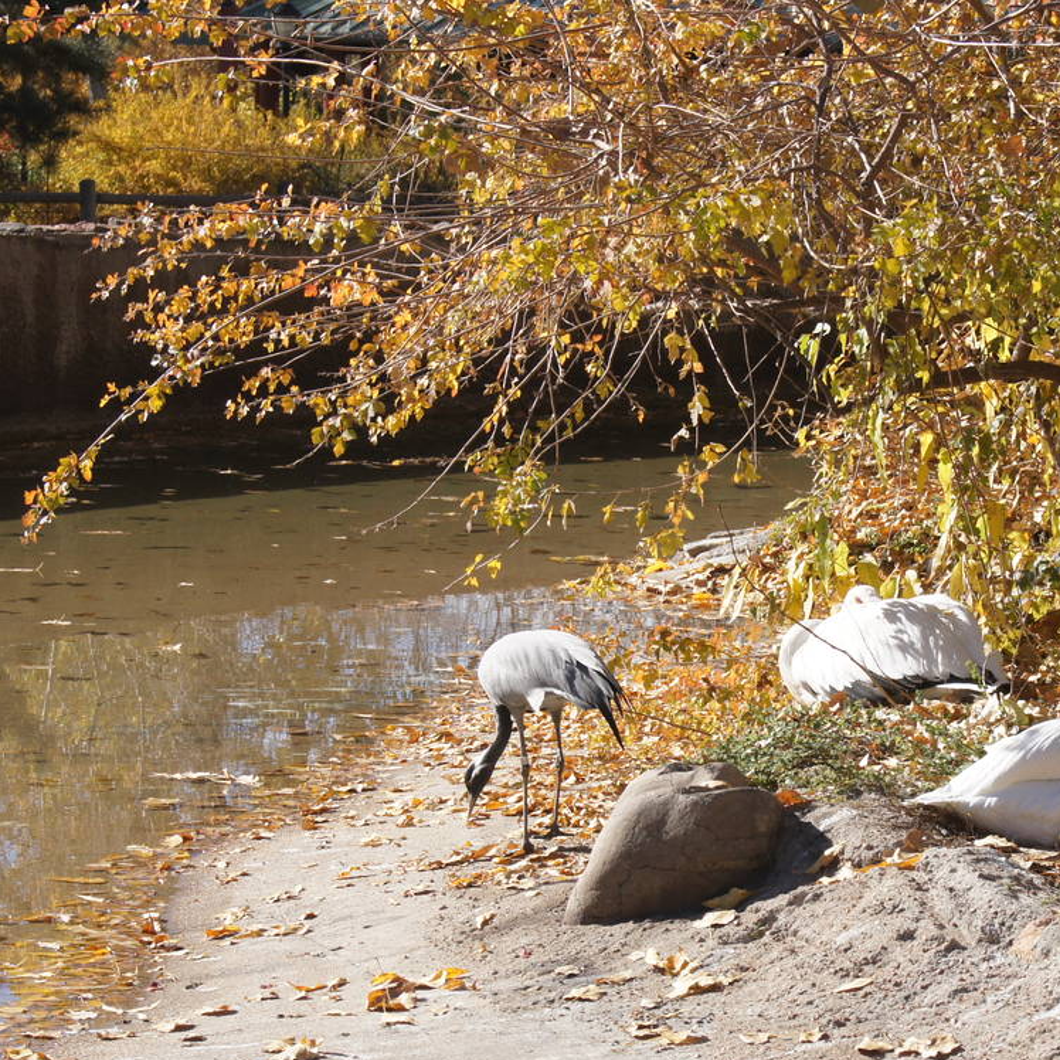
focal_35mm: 150
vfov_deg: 11.6
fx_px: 5194
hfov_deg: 11.6
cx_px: 769
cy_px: 654
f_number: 9
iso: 200
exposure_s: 1/320
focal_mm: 55
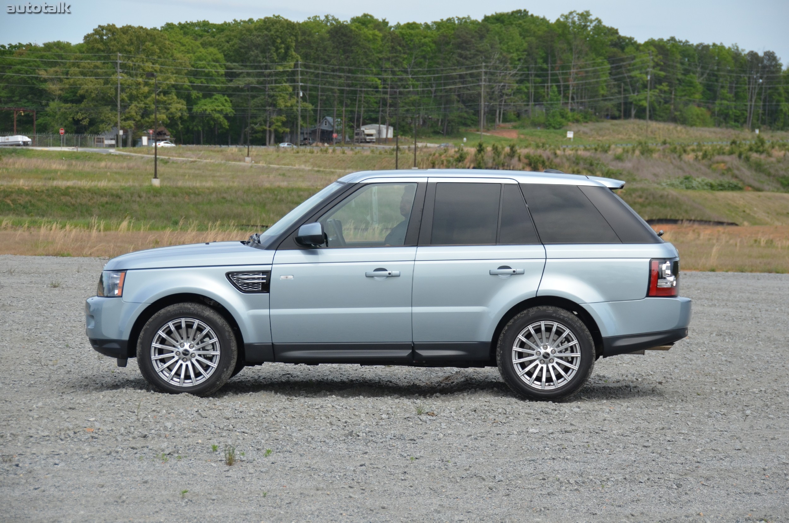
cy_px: 262
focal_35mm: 112
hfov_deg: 18.2
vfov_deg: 12.1
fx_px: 2461
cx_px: 394
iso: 400
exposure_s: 1/1250
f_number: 5.3
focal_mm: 75
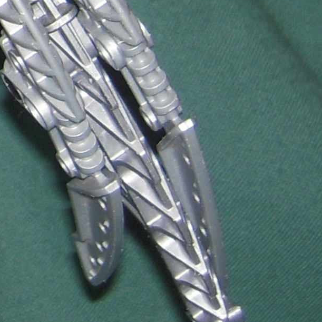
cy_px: -299
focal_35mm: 264
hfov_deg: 6.2
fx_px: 2778
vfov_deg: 6.5
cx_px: -533
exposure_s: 1/30
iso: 100
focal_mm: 8.9
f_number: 3.5
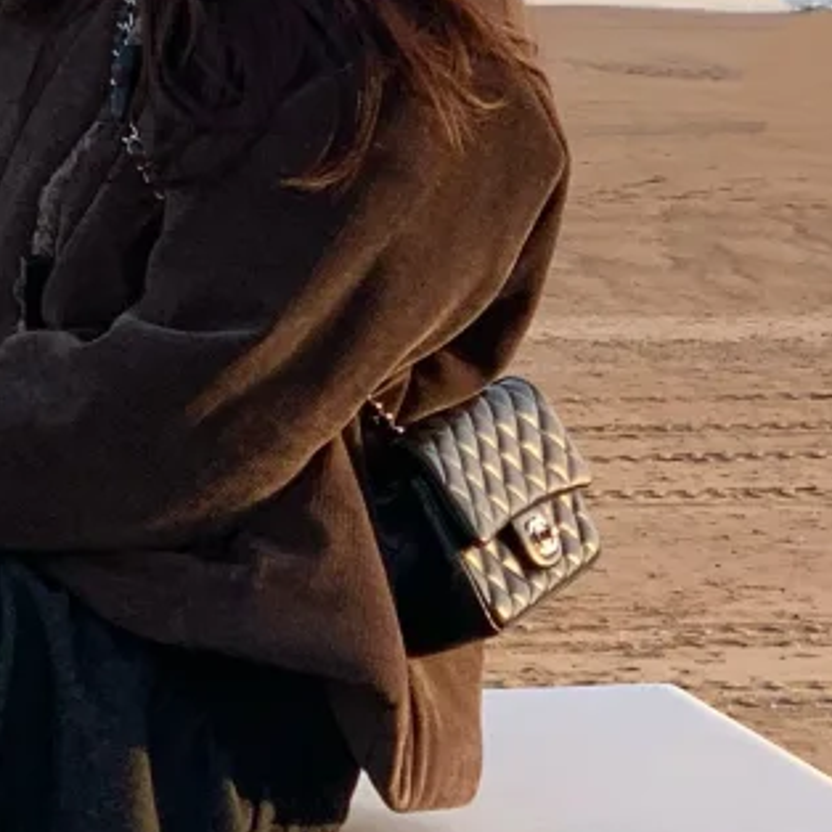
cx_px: -207
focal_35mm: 211
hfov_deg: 8.2
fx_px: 5738
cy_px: -61
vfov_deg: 8.2
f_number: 2.4
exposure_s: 1/353
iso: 16
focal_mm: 6
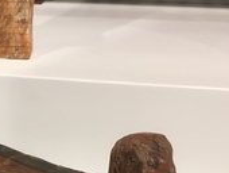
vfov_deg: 18.9
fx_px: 497
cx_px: -22
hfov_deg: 24.3
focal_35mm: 75
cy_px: 192
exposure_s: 1/33
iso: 80
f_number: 2.2
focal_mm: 4.15
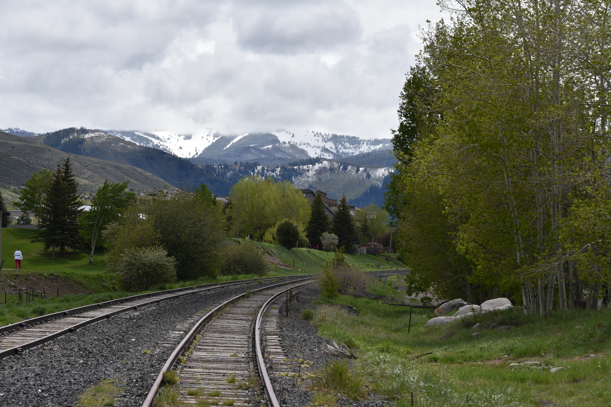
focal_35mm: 116
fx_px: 1969
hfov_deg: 17.6
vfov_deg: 11.8
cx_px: 306
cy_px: 204
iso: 100
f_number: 10
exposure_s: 1/400
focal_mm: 116
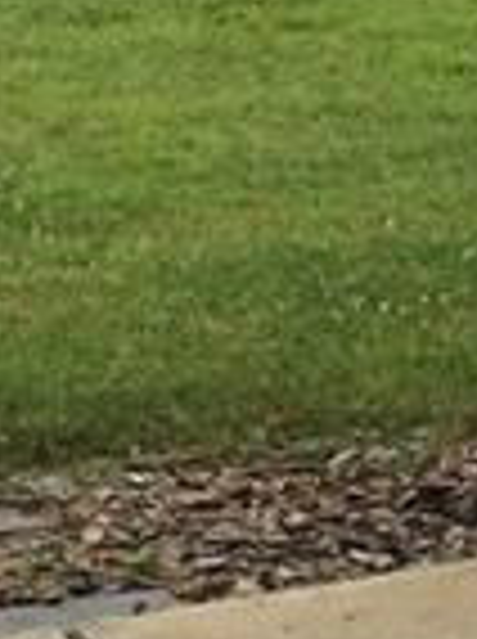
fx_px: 2893
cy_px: -171
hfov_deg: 9.4
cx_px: 464
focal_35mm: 157
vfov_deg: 12.3
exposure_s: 1/1721
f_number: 2.2
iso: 32
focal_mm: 4.15
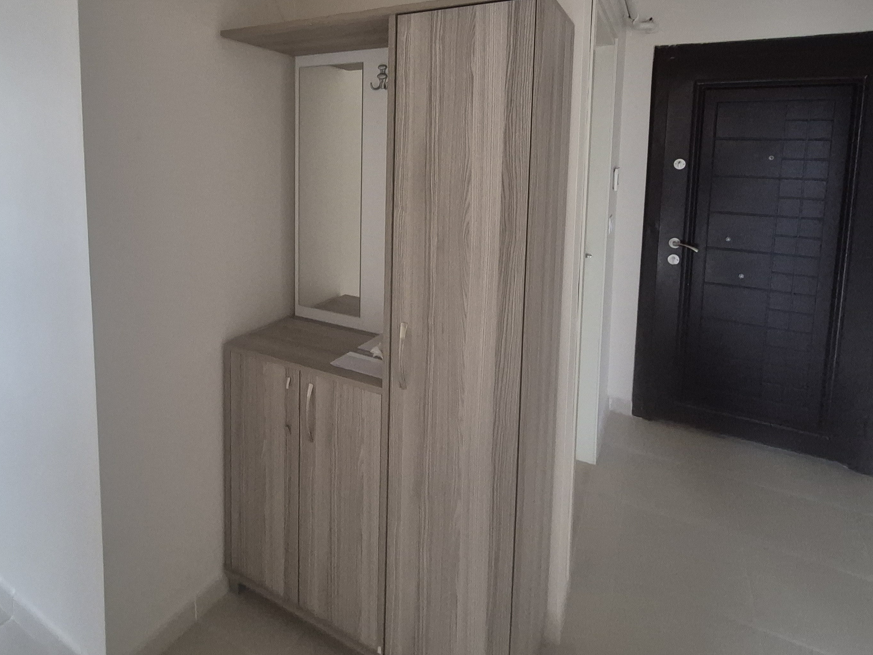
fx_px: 479
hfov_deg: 84.5
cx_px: 404
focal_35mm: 19
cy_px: 188
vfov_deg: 65.7
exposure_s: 1/50
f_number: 2.2
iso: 800
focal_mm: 1.74
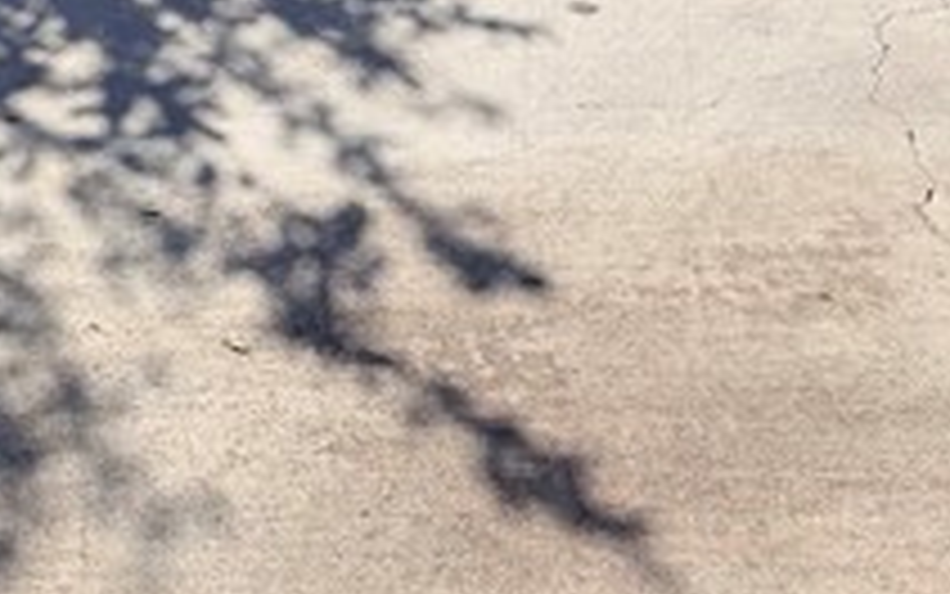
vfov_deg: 14.2
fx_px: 1994
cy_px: -585
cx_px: -77
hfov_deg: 25.0
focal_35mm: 77
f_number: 1.78
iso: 100
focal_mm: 6.76
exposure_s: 1/7353
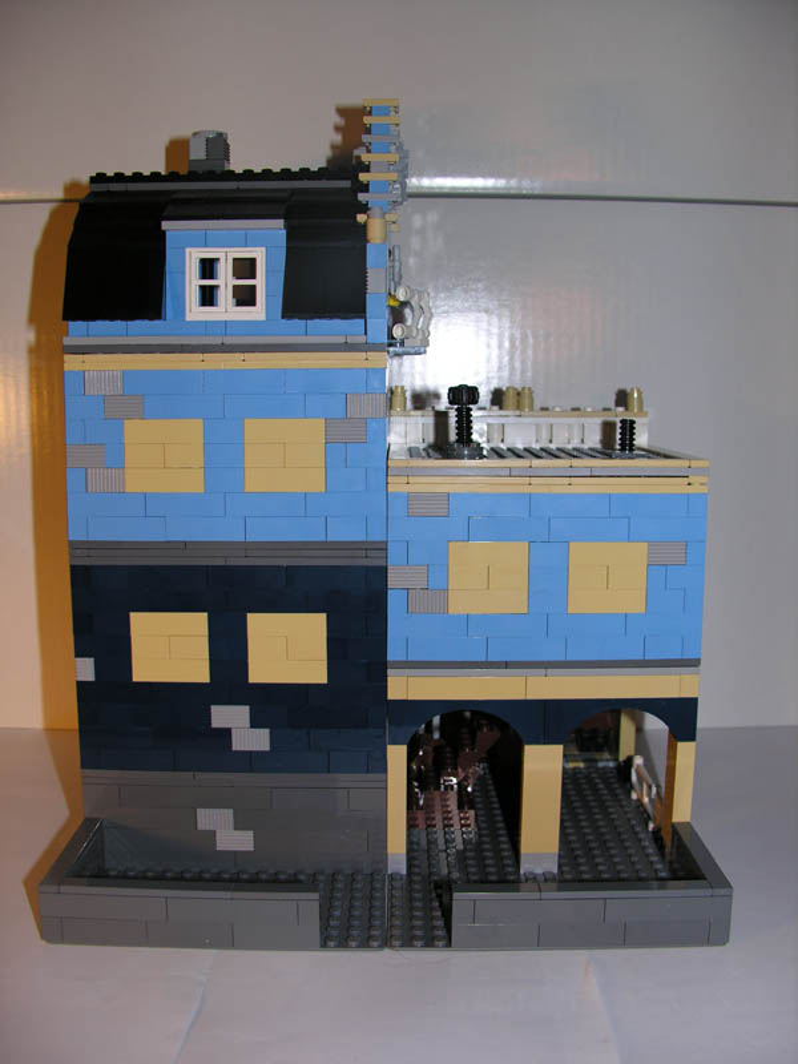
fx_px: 1076
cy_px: 532
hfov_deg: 40.7
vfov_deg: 52.6
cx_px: 399
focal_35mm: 35
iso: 50
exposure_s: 1/60.1
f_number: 2.8
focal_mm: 8.9
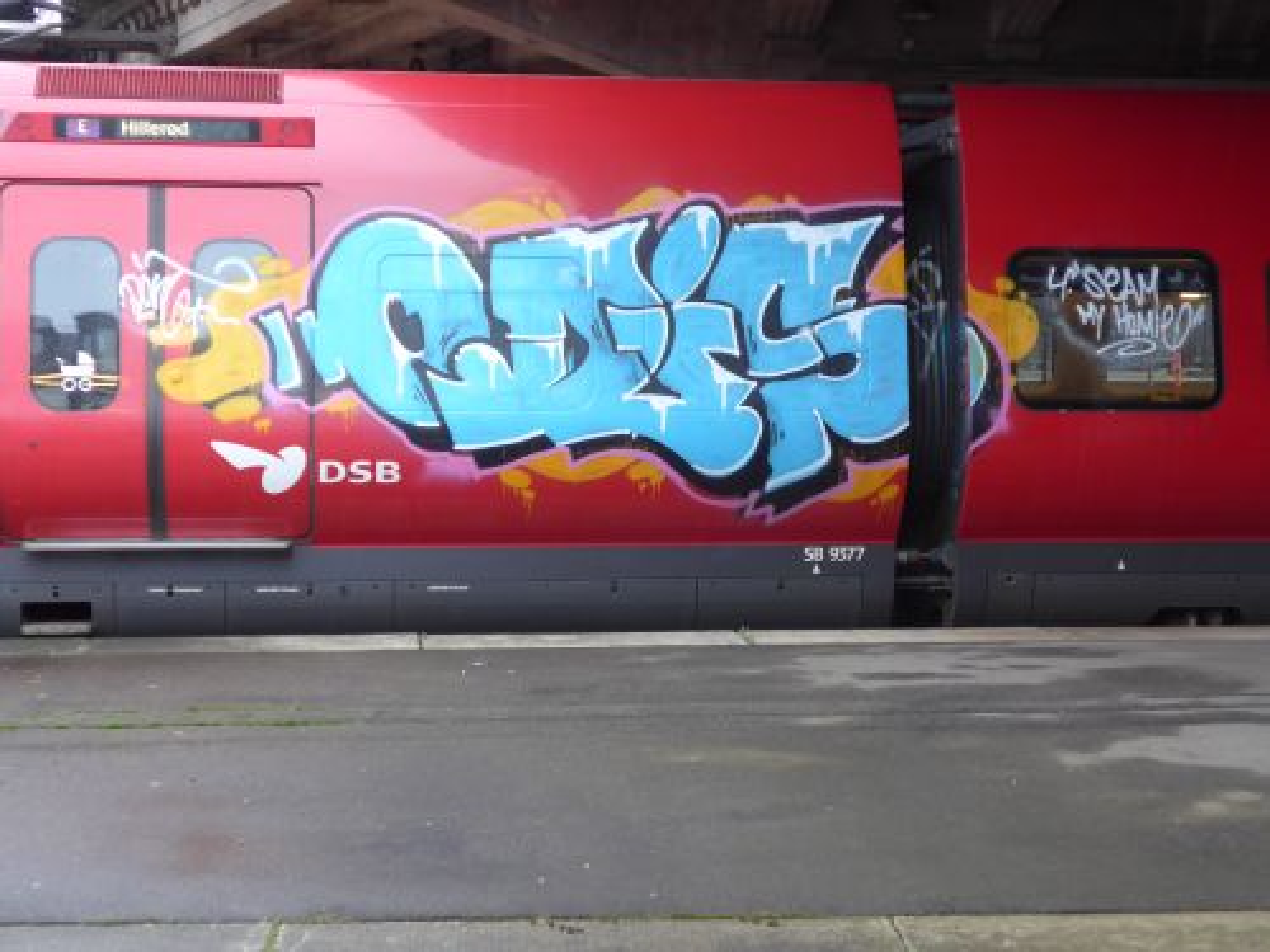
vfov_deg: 24.8
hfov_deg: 32.7
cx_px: 635
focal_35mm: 59
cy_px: 476
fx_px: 2165
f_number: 3.5
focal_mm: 12
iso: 400
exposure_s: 1/40
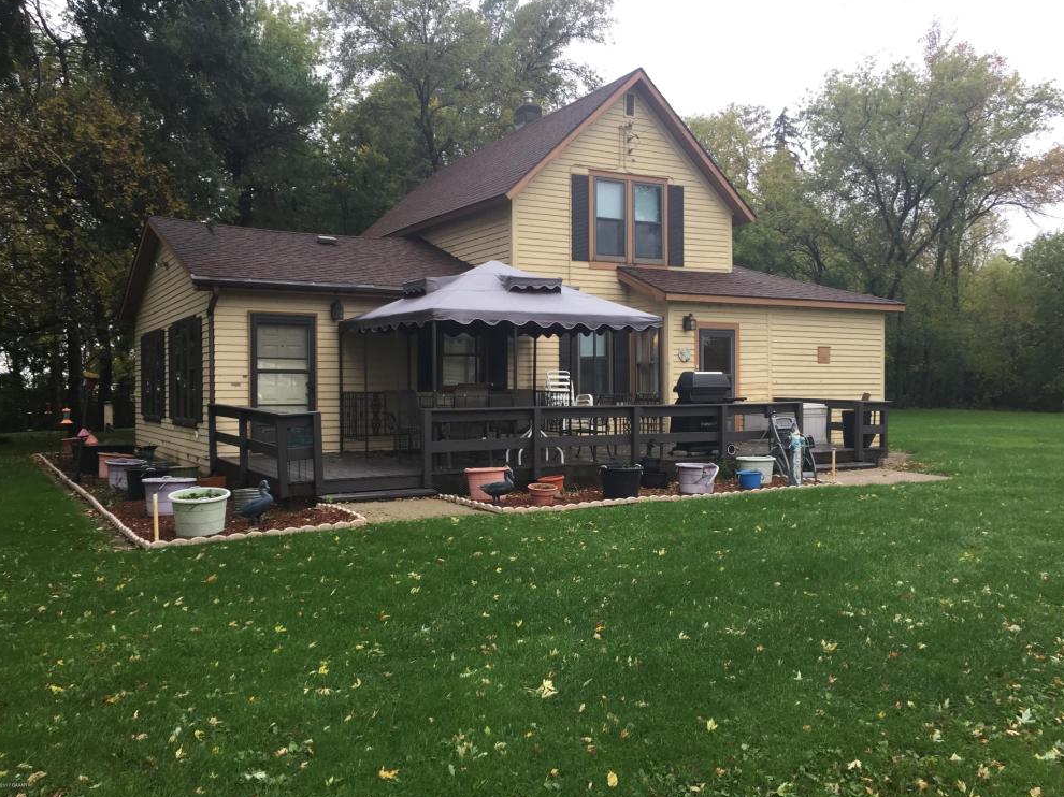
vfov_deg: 46.8
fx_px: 922
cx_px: 545
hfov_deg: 60.0
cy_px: 398
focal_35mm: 30
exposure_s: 1/60
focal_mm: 4.15
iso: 40
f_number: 2.2
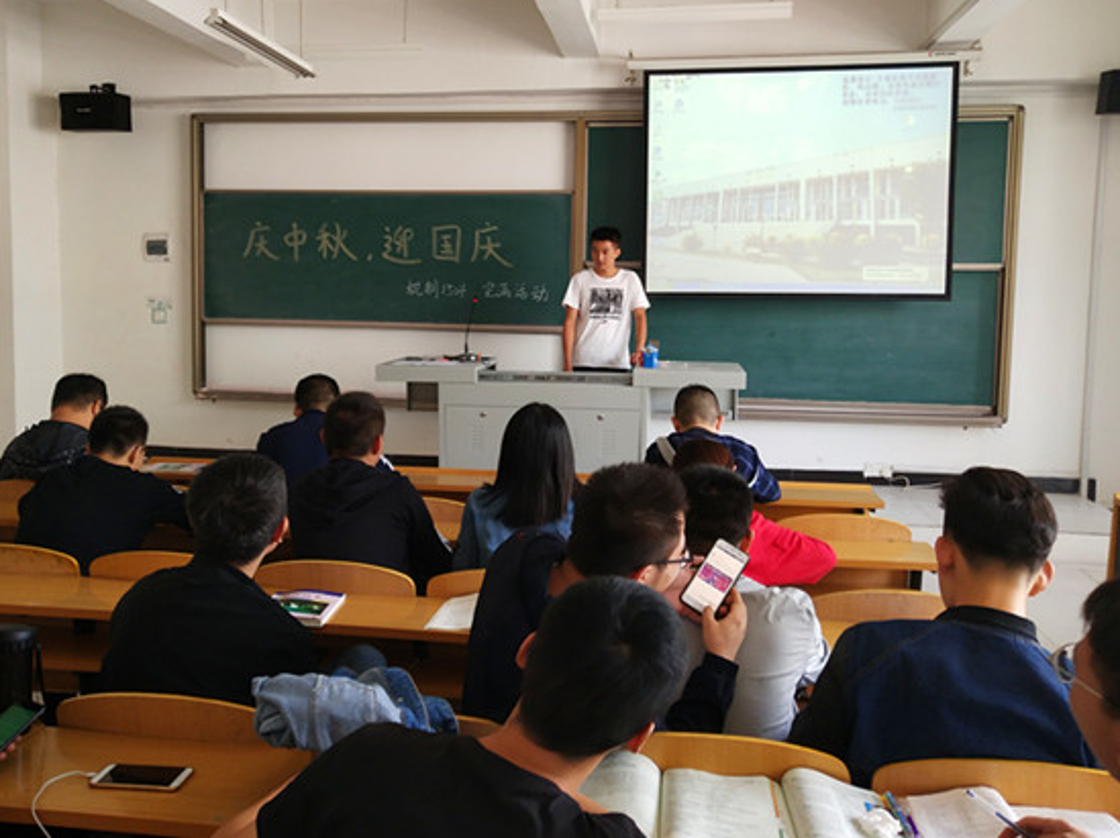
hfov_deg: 52.6
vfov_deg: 40.6
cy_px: 363
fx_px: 1132
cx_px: 520
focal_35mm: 35
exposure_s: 1/50
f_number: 1.8
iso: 148
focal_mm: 3.95
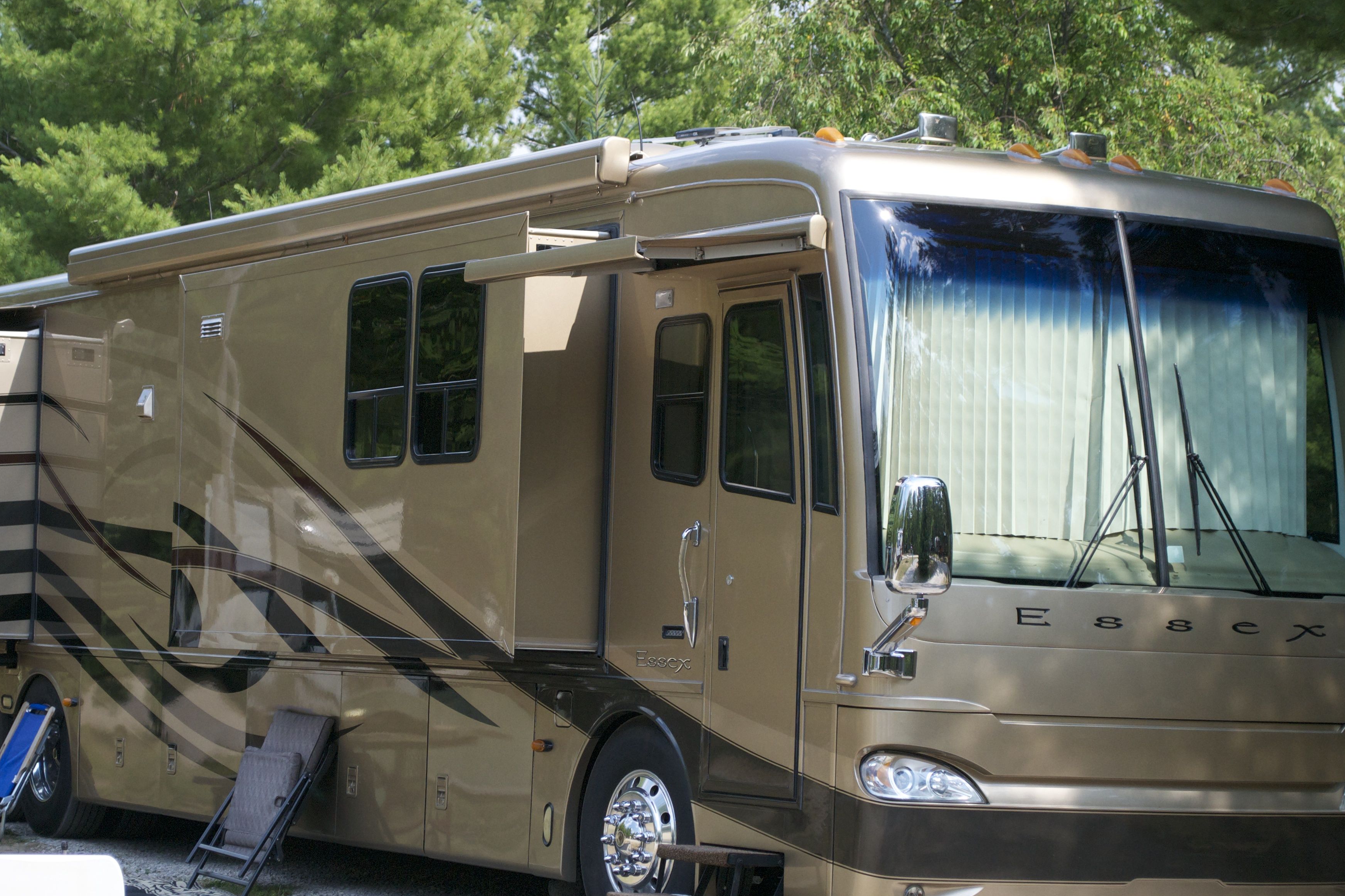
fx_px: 3549
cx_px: 604
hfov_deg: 21.5
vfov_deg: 14.4
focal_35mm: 95
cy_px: 493
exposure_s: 1/500
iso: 640
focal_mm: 48
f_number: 5.6
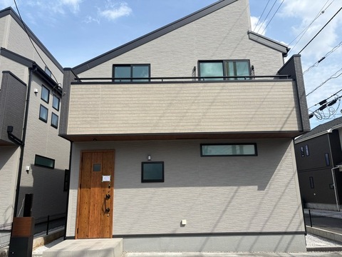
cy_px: 128
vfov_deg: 53.1
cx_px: 171
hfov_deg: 67.3
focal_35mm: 26
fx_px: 257
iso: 50
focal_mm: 5.96
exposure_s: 1/3125
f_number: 1.6
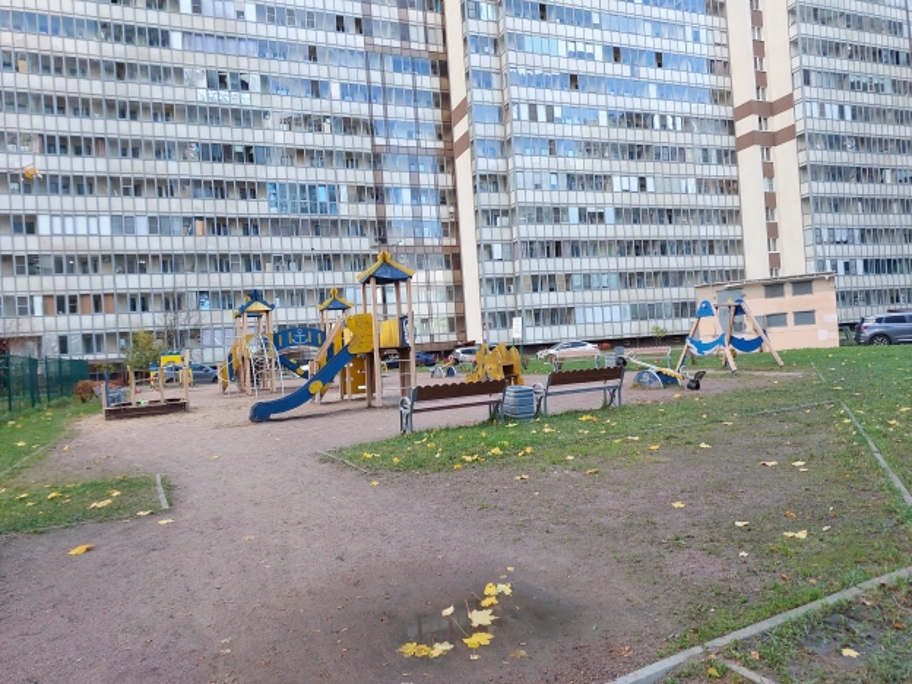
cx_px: 456
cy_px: 342
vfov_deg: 58.9
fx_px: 606
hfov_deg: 73.9
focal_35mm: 23
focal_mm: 5.06
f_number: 1.8
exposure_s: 1/100
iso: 80
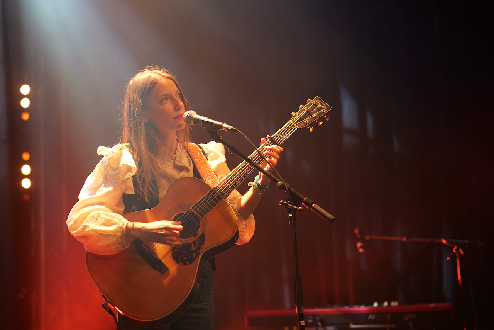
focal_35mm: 50
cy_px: 165
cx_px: 247
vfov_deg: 27.0
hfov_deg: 39.6
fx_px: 686
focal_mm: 50
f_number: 1.2
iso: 250
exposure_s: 1/60
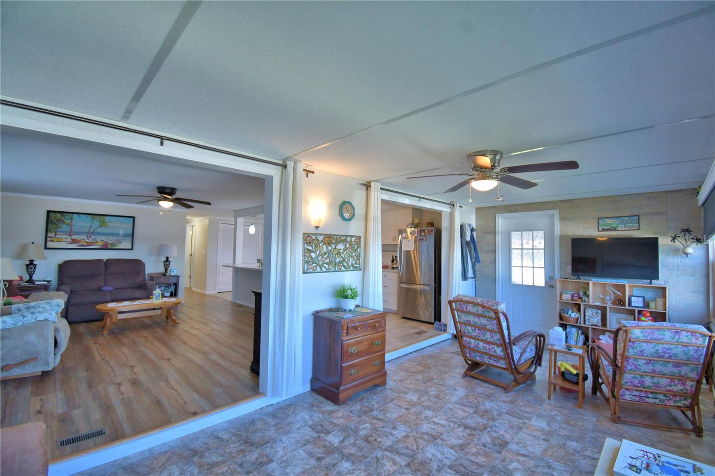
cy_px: 238
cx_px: 358
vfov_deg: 77.3
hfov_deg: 100.4
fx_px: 298
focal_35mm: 15
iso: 400
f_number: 4.5
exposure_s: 1/100
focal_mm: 10
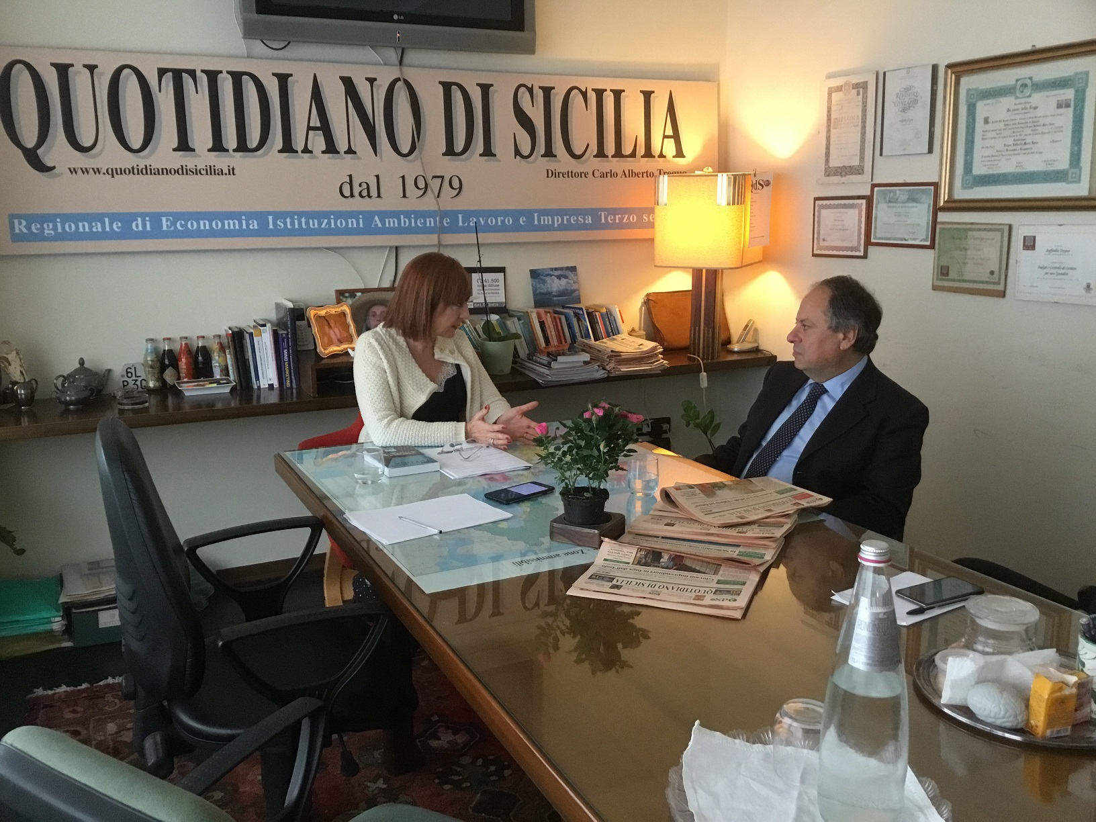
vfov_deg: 45.4
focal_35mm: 31
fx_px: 982
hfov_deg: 58.4
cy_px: 411
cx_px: 548
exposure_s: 1/33
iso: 200
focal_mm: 3.3
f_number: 2.4
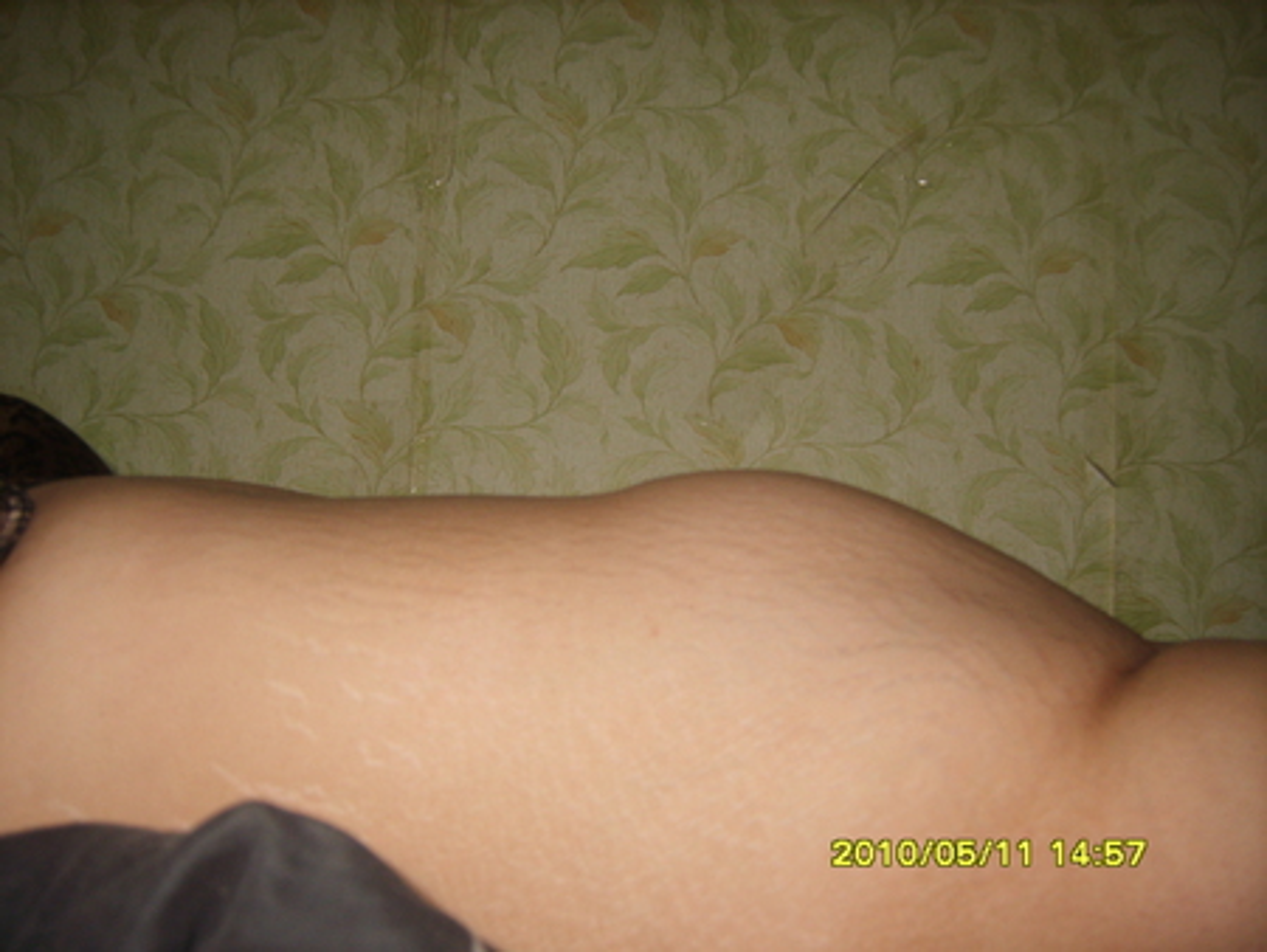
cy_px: 476
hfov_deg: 52.6
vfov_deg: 40.7
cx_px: 634
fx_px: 1282
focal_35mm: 35
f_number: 2.8
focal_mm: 7.4
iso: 100
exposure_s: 1/30
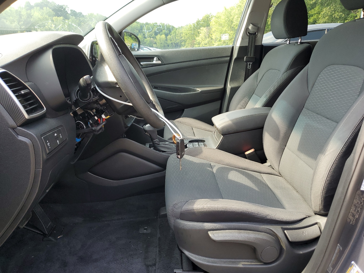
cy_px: 136
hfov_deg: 67.3
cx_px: 182
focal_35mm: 26
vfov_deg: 53.1
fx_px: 273
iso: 50
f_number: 1.5
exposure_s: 1/208
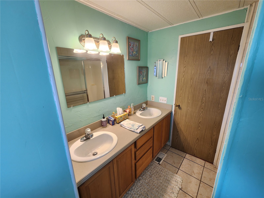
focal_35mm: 13
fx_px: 99
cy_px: 99
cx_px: 132
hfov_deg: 106.2
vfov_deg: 89.9
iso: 125
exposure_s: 1/60
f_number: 2.2
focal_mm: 2.2
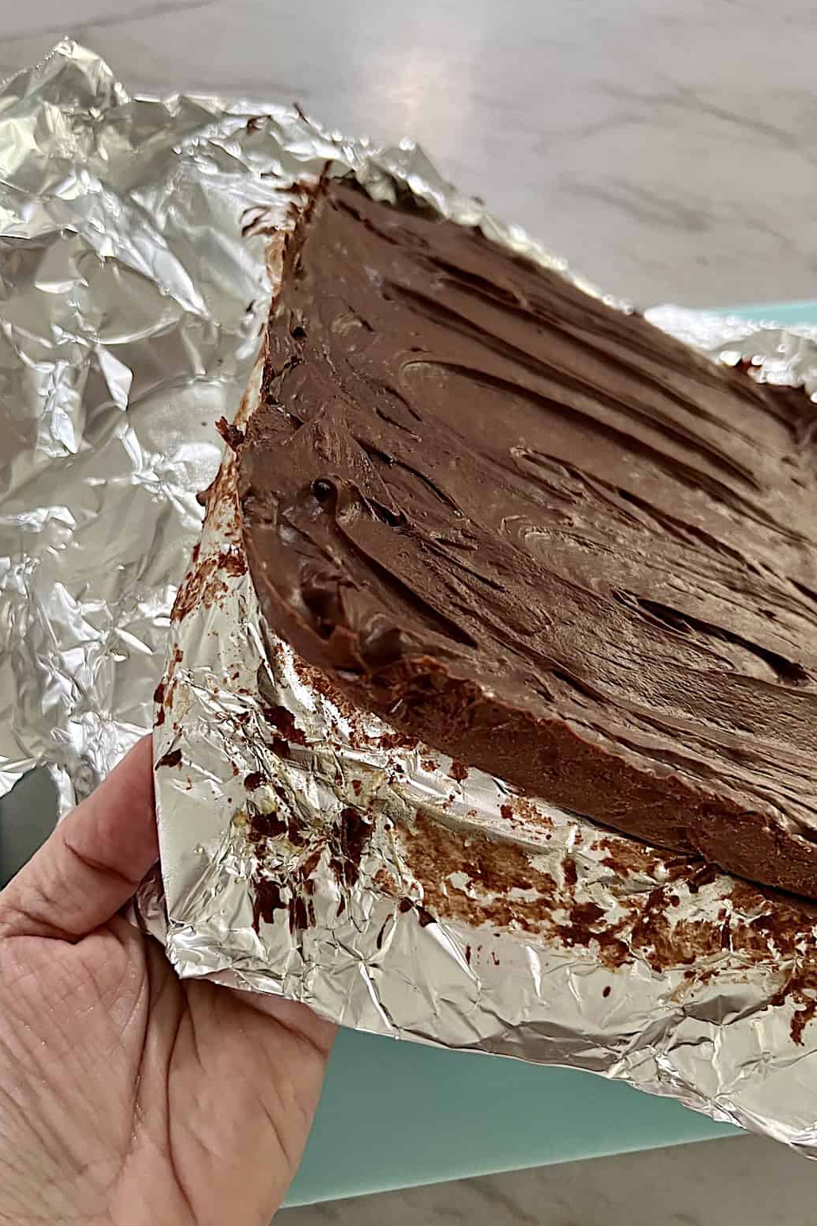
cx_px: 354
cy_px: 630
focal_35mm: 28
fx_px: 953
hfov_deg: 46.3
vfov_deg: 65.5
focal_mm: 5.7
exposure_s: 1/60
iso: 400
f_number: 1.5
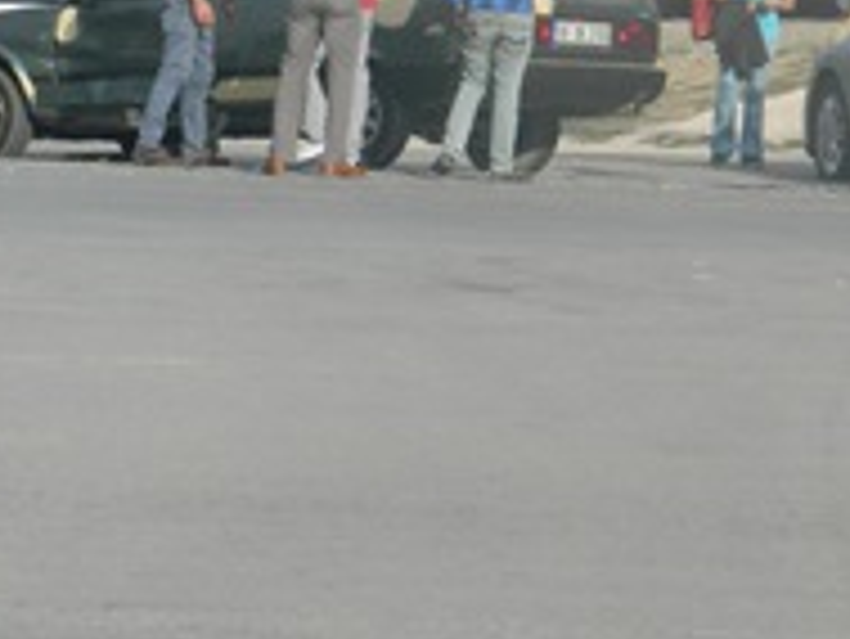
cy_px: -4
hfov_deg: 5.7
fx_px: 8575
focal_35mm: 349
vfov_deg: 4.3
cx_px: 81
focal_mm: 18.6
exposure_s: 1/640
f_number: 4.5
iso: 110
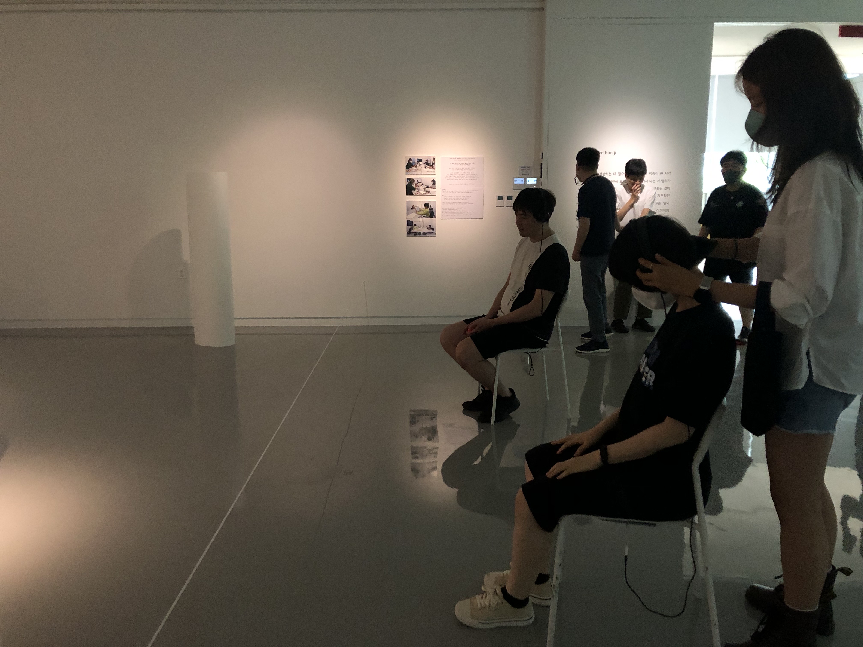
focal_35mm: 28
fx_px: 698
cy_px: 324
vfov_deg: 49.7
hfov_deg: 63.4
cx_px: 432
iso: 100
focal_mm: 3.99
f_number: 1.8
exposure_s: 1/15
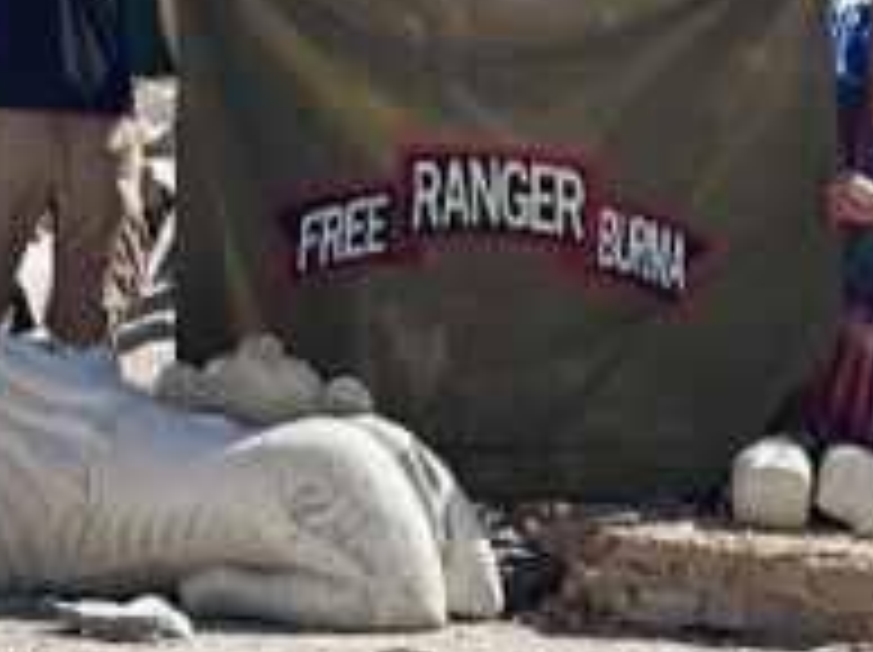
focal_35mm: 79
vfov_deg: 16.9
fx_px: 1990
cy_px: -328
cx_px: 801
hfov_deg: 24.0
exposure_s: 1/5000
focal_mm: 6.86
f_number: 1.78
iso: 80
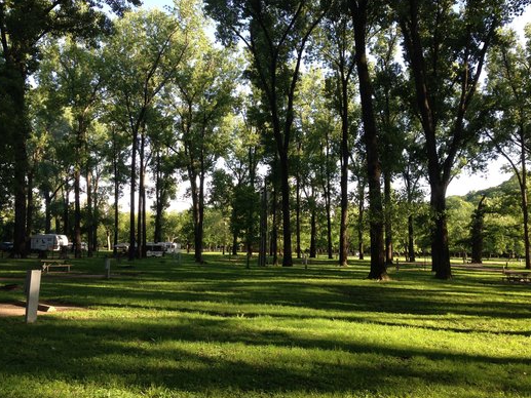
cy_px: 201
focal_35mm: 34
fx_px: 522
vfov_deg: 41.8
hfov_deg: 53.9
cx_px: 263
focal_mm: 4.12
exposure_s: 1/232
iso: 50
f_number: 2.4
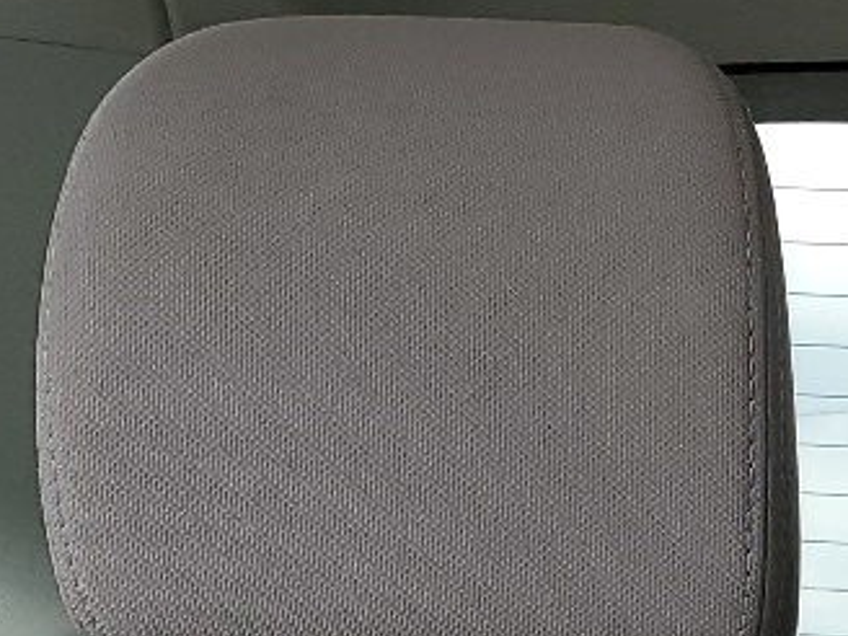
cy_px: 1161
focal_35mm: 127
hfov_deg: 14.0
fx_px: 3111
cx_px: 1481
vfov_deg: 10.9
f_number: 1.5
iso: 50
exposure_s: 1/714
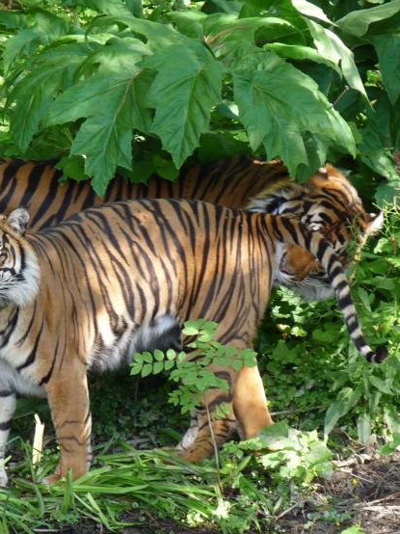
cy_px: 283
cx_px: 141
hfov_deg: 3.9
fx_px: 5905
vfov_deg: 5.2
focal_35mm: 383
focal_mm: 33.5
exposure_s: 1/80
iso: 100
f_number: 3.7
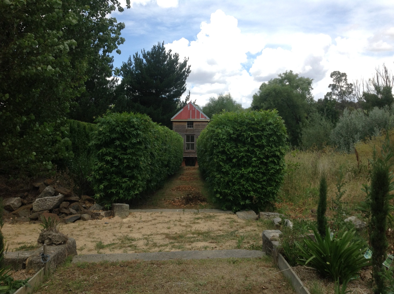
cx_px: 197
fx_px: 398
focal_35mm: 35
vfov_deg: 40.6
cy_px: 147
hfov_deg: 52.7
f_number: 2.4
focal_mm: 4.28
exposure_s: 1/1374
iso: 50
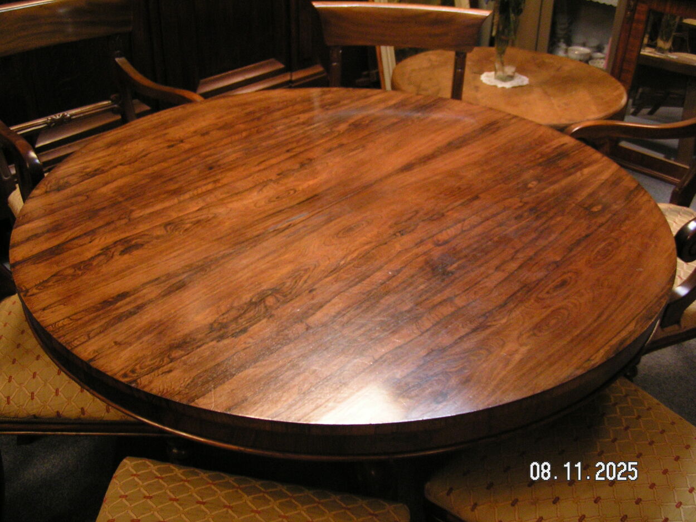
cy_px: 261
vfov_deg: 49.8
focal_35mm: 28
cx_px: 348
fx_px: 563
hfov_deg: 63.4
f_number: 2.8
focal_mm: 4.4
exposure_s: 1/15
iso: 200
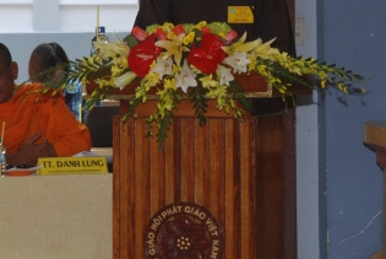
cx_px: 163
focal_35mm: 259
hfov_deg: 7.9
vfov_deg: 5.3
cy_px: 40
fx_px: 2781
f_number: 6.7
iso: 400
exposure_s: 1/60
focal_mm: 85
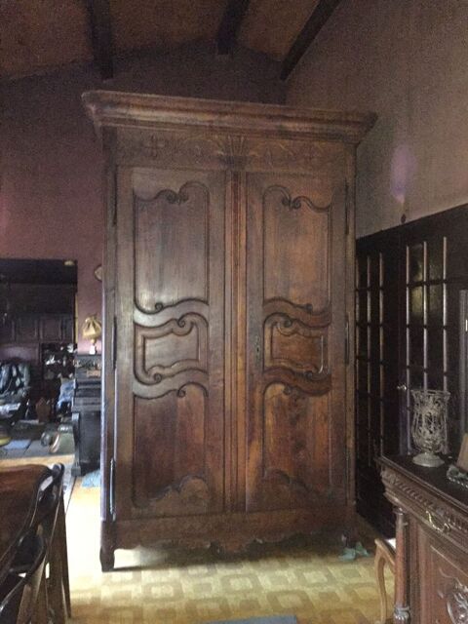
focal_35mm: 29
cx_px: 234
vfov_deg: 61.7
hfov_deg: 48.2
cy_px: 312
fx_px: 523
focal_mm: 4.15
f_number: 2.2
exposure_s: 1/17
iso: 1600
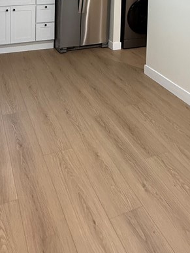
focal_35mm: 37
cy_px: -25
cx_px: 78
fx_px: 270
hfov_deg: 38.6
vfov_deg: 40.4
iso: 320
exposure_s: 1/120
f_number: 2.2
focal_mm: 2.22
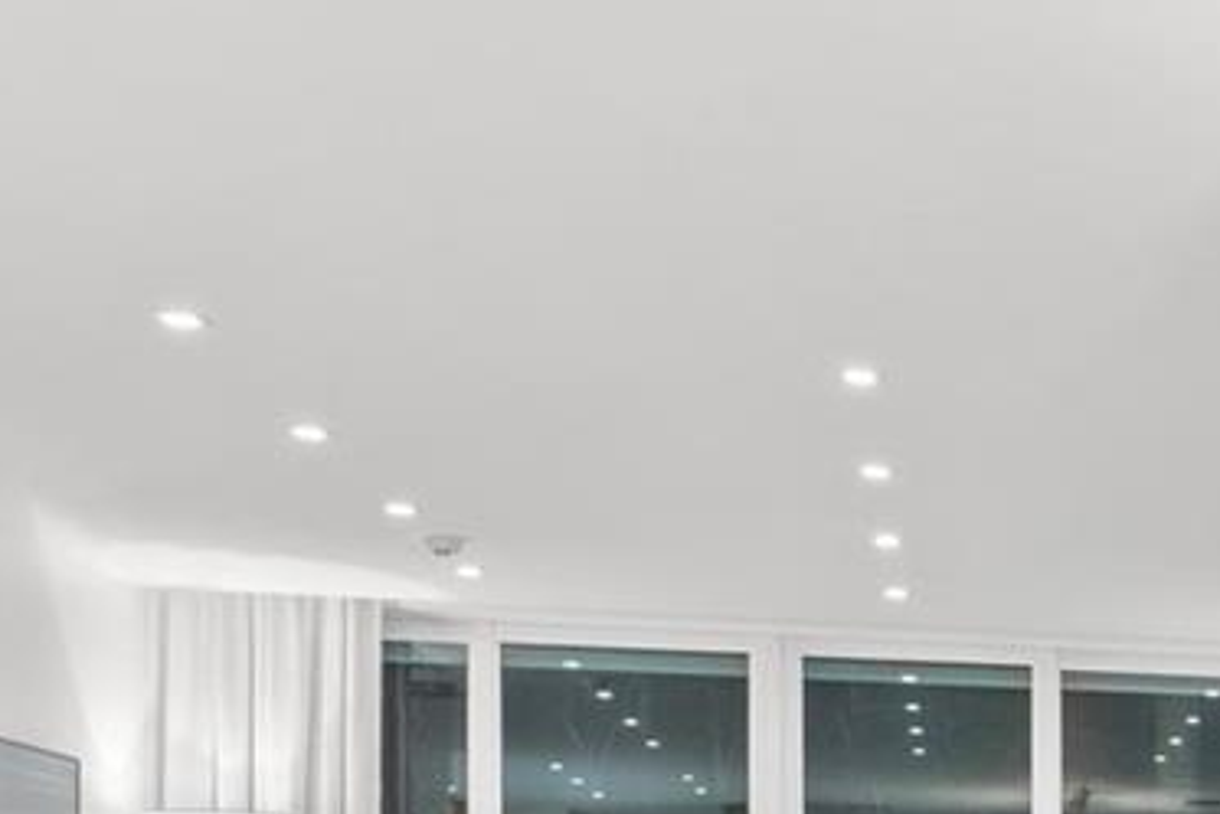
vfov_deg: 20.4
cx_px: 1714
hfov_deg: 26.5
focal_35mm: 60
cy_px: 1105
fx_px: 2034
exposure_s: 8
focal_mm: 14
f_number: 9
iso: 100
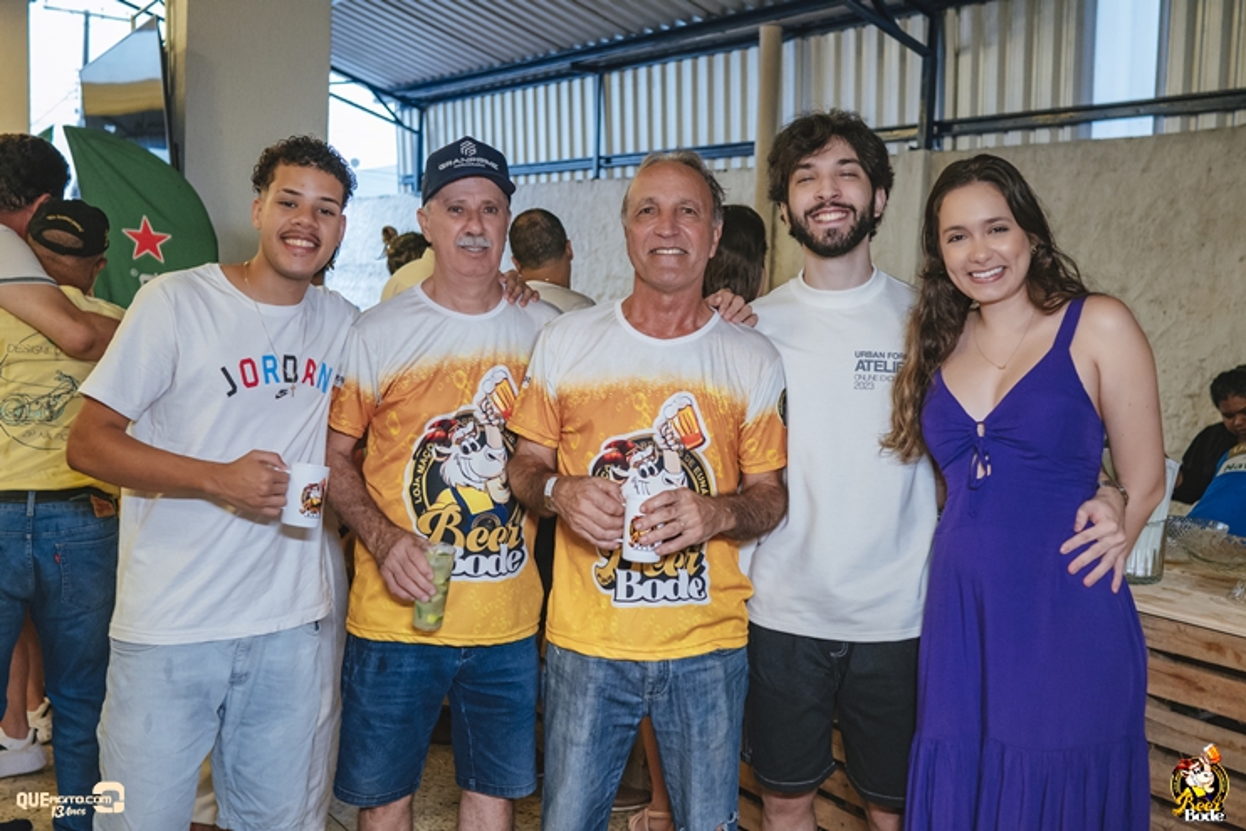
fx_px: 1246
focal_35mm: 36
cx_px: 623
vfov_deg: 36.9
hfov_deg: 53.1
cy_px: 416
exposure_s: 1/250
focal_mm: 24
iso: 2500
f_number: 2.5
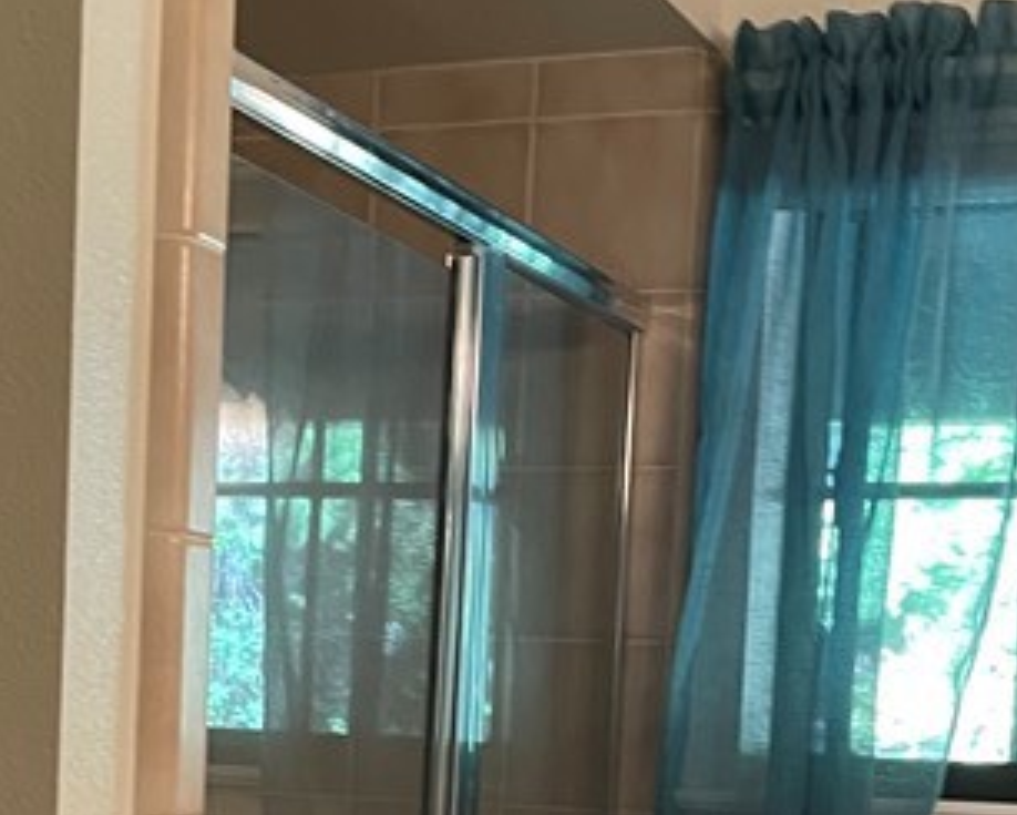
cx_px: 282
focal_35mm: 85
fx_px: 2559
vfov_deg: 17.4
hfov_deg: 22.3
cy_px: 941
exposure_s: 1/60
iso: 250
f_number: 1.6
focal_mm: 4.2
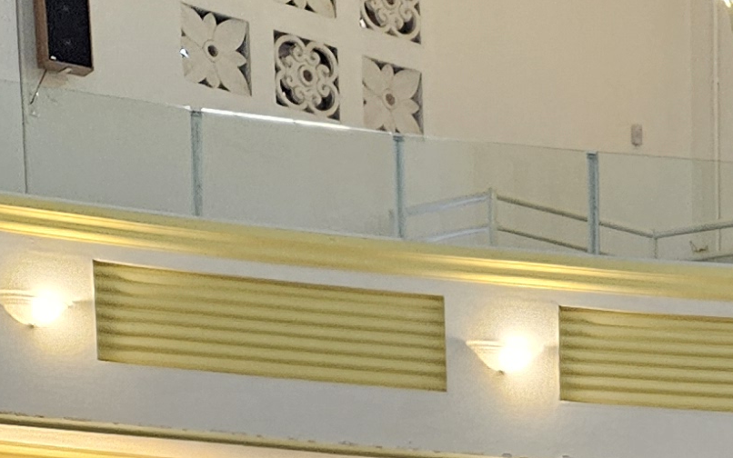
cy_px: 1229
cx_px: 1197
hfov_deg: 15.5
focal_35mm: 121
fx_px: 2418
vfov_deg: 9.3
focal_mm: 5.4
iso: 400
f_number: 1.8
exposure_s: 1/120
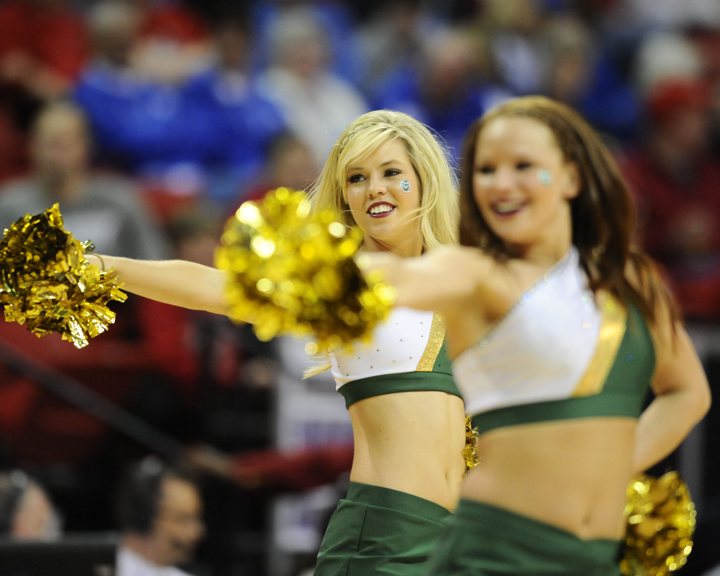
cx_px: 358
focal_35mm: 452
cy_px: 288
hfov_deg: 4.3
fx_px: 9632
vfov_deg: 3.4
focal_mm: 400
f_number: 3.2
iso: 3200
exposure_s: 1/1250
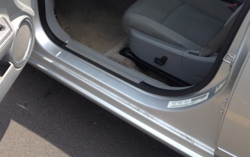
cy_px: 21
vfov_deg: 24.7
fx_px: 348
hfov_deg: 39.0
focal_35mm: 51
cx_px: 77
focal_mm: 4.12
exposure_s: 1/686
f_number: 2.4
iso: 50
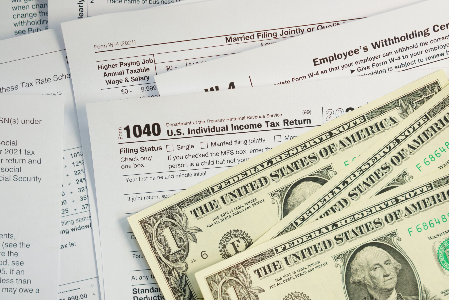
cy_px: 150
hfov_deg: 24.8
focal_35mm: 82
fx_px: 1023
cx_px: 224
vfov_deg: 16.7
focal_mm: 55
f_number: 2.8
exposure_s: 1/200
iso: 400
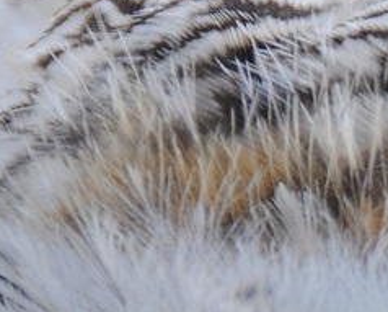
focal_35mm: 1189
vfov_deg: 1.3
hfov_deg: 1.6
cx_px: 665
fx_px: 13668
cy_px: 653
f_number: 5.3
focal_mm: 105
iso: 200
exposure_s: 1/100
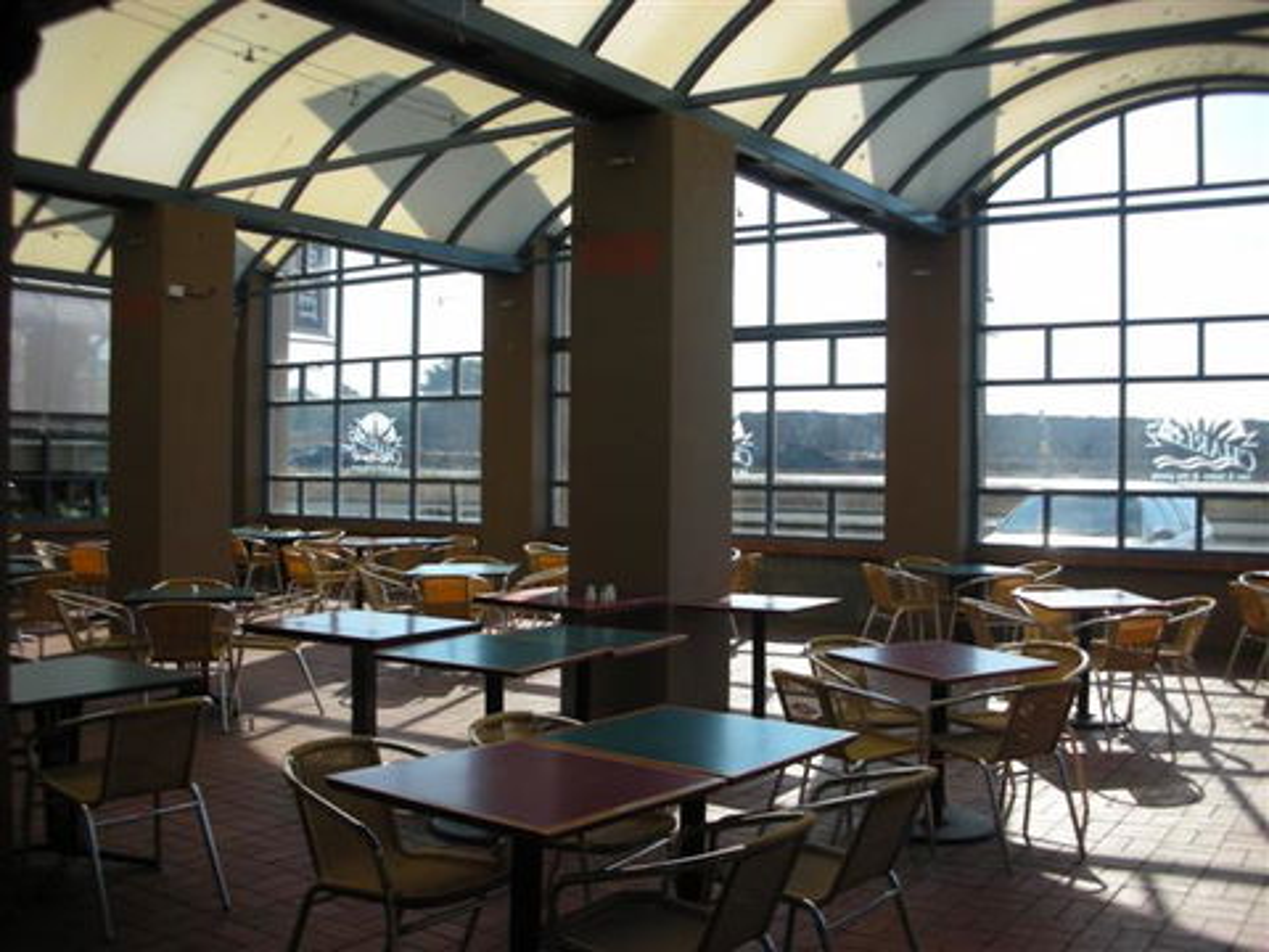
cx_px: 634
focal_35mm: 35
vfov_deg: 40.7
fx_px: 1283
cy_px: 476
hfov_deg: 52.6
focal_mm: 5.8
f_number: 8.5
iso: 50
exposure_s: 1/70.1
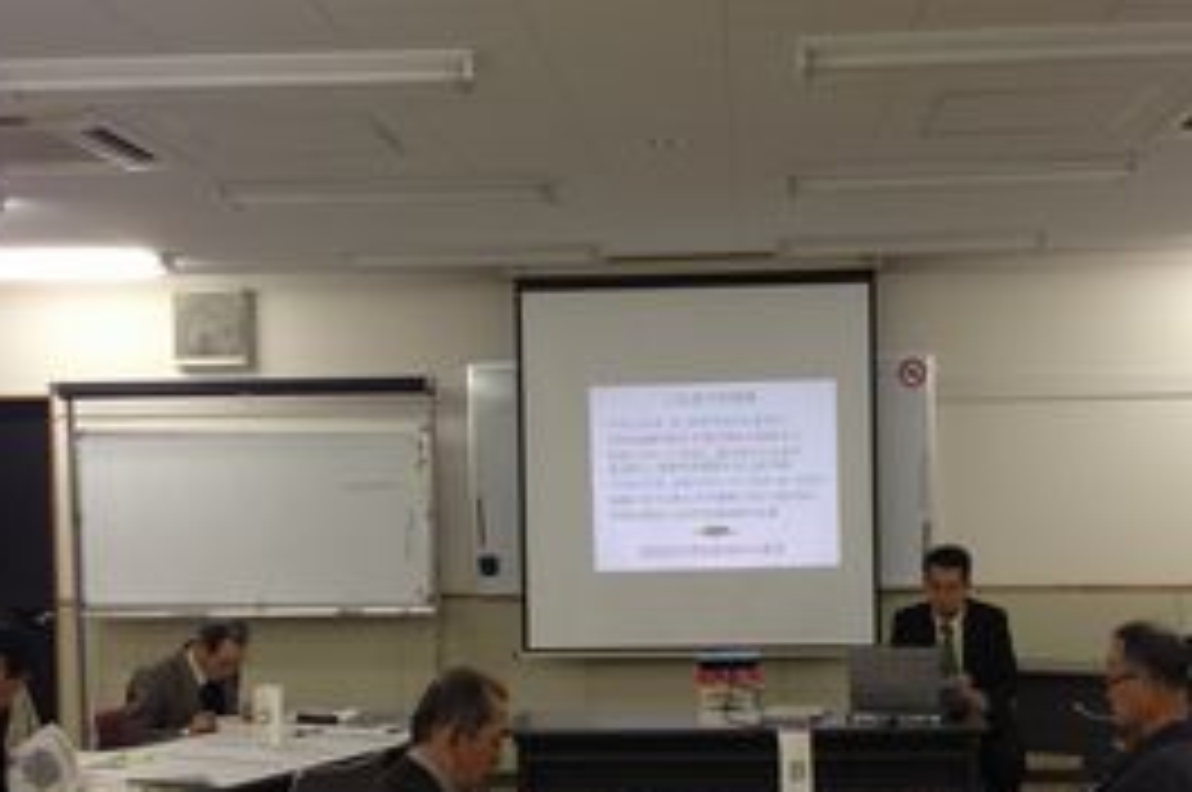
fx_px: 1819
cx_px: 648
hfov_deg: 36.3
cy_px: 500
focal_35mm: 55
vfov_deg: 24.5
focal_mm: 4.28
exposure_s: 1/30
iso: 50
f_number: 2.4
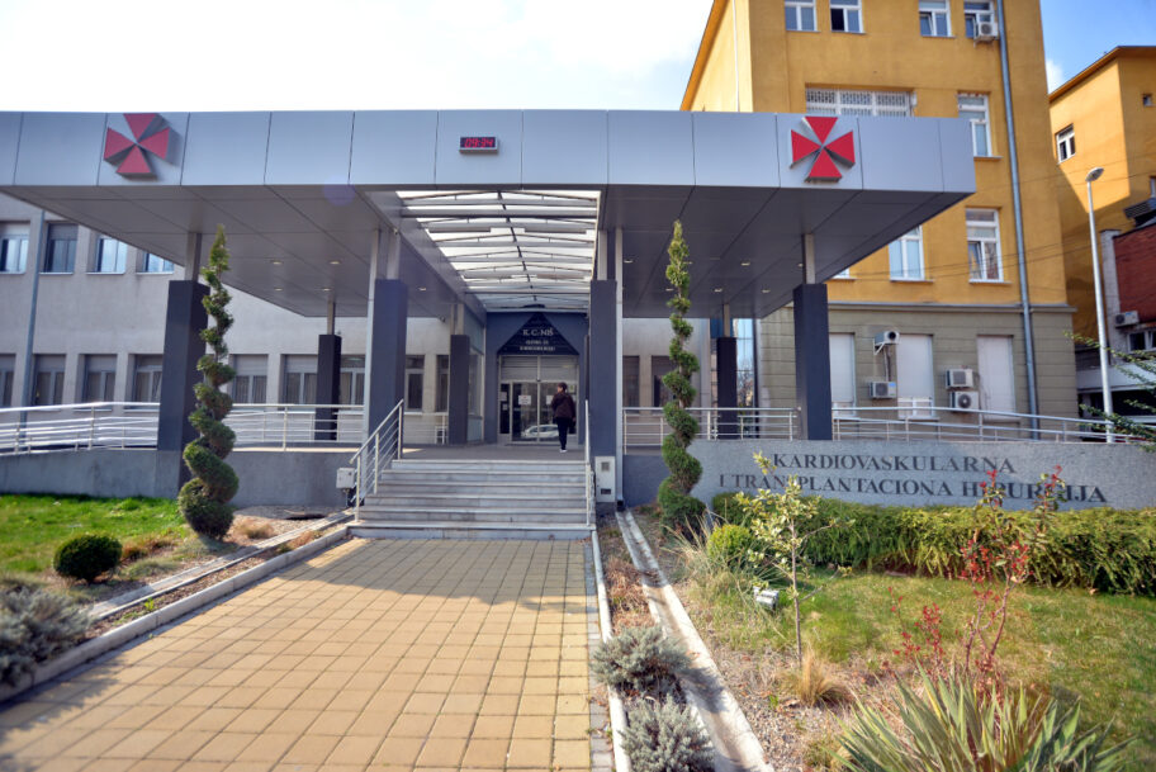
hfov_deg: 100.4
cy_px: 386
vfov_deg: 77.4
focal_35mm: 15
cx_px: 578
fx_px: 482
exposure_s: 1/1250
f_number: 5
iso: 360
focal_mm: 15
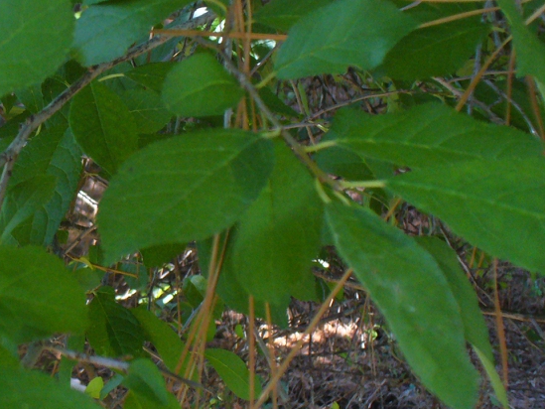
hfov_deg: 27.4
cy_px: 173
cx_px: 88
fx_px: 1087
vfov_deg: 21.3
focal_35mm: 69
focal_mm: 6.1
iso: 200
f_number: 2.8
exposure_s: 1/40
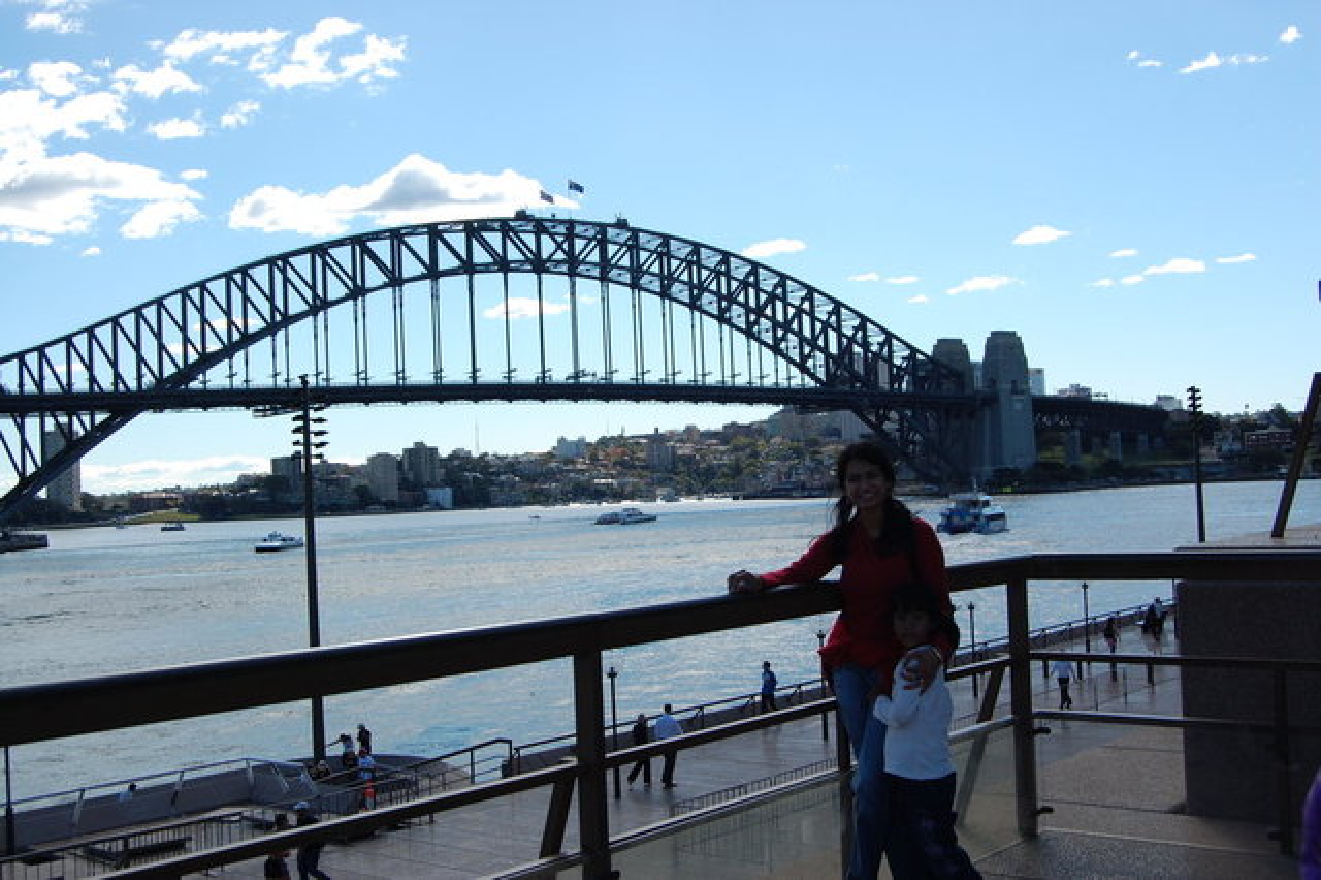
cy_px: 440
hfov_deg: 49.6
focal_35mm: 39
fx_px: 1430
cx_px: 660
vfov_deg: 34.2
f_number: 9
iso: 200
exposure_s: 1/320
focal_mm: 26
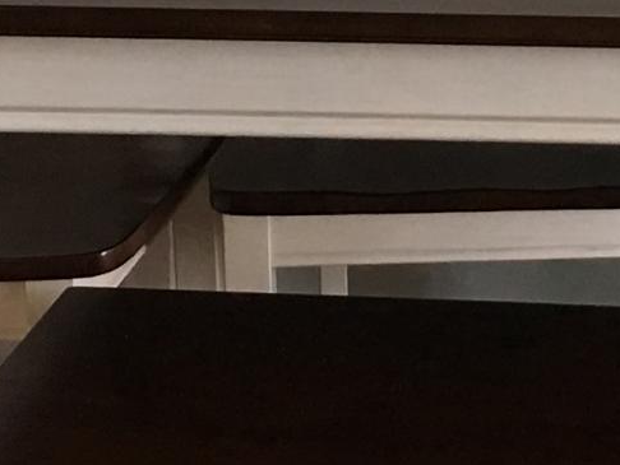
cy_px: -443
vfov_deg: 8.0
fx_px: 3208
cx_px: 802
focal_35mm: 179
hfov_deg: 10.8
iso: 50
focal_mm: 4.15
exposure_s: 1/15
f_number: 2.2
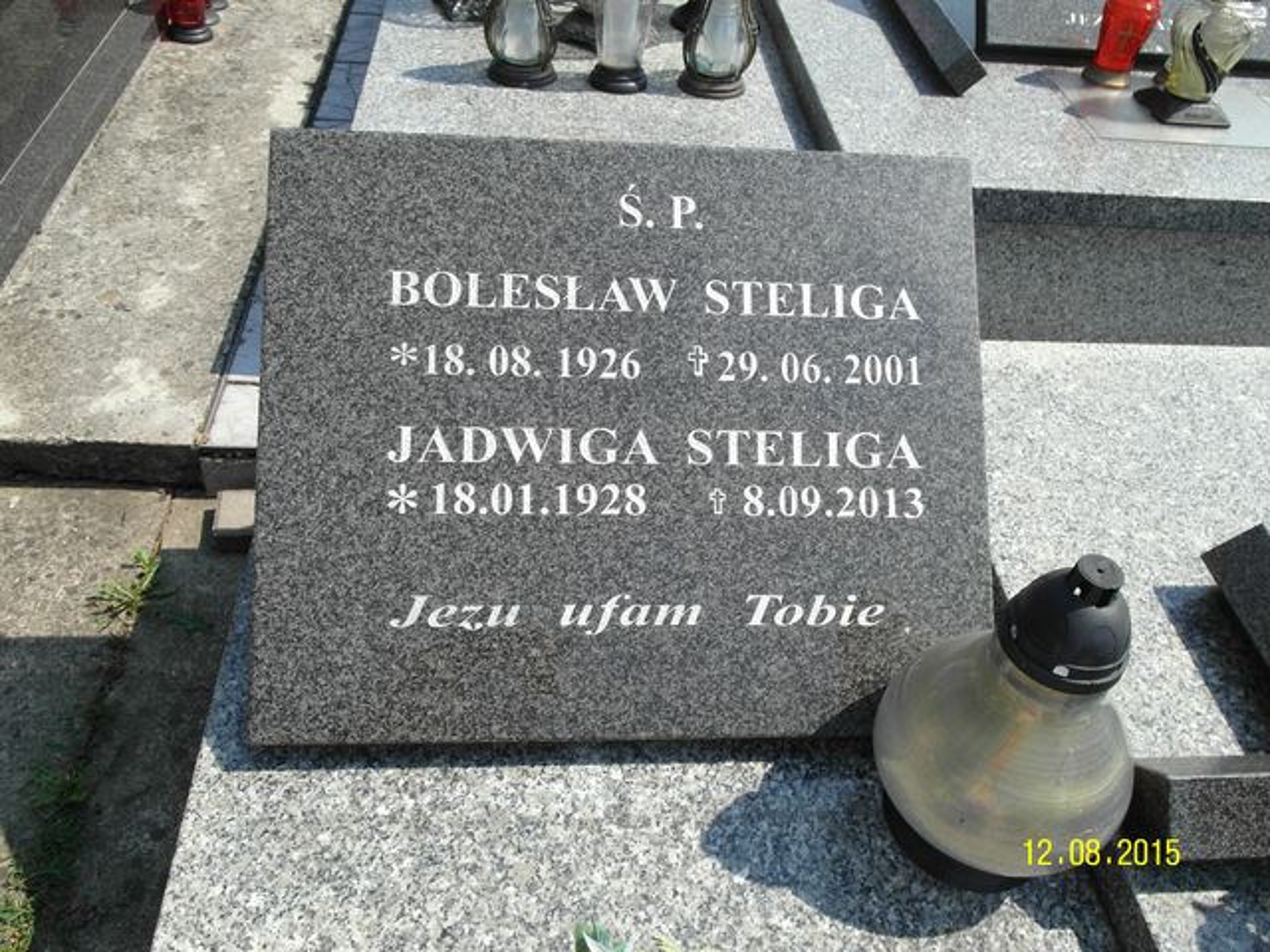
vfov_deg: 46.8
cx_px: 635
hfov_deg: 60.0
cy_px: 476
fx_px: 1101
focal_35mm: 30
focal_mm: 6.5
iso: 80
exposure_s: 1/500
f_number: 4.6
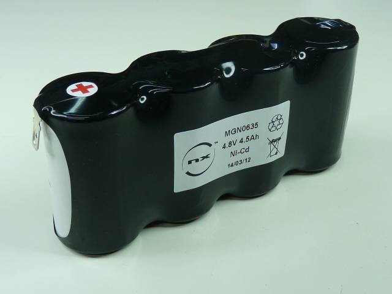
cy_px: 147
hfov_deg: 35.5
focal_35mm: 54
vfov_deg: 27.0
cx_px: 196
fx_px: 612
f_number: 3
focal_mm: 5.4
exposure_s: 1/80
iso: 100
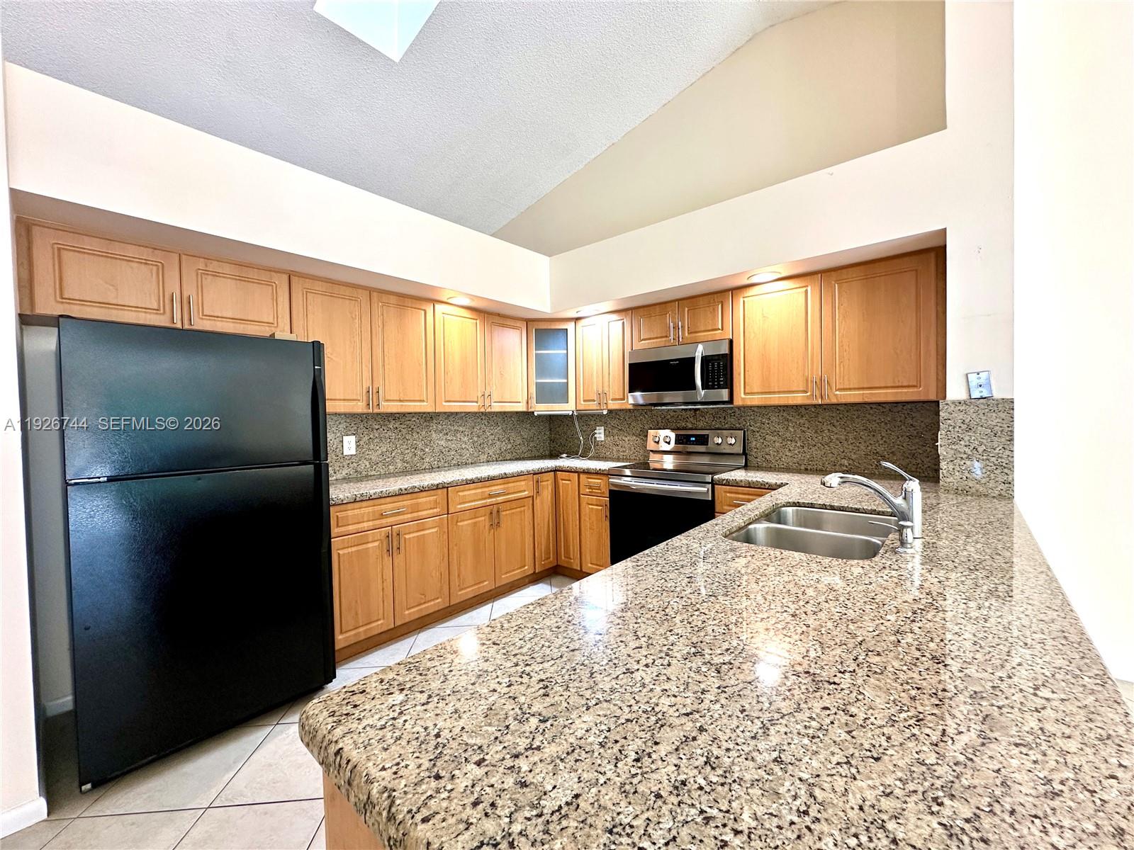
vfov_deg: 85.7
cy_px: 425
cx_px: 567
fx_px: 459
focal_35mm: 14
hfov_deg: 102.1
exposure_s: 1/60
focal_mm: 2.22
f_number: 2.2
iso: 200
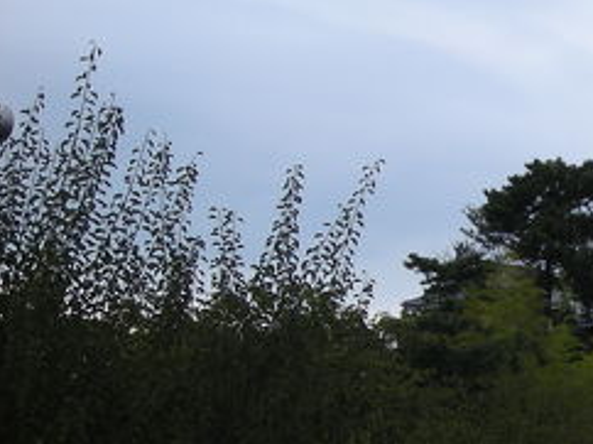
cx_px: 772
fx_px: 1746
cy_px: 337
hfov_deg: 18.0
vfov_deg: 14.4
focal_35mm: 102
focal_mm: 6.3
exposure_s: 1/114
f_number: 3.2
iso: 50
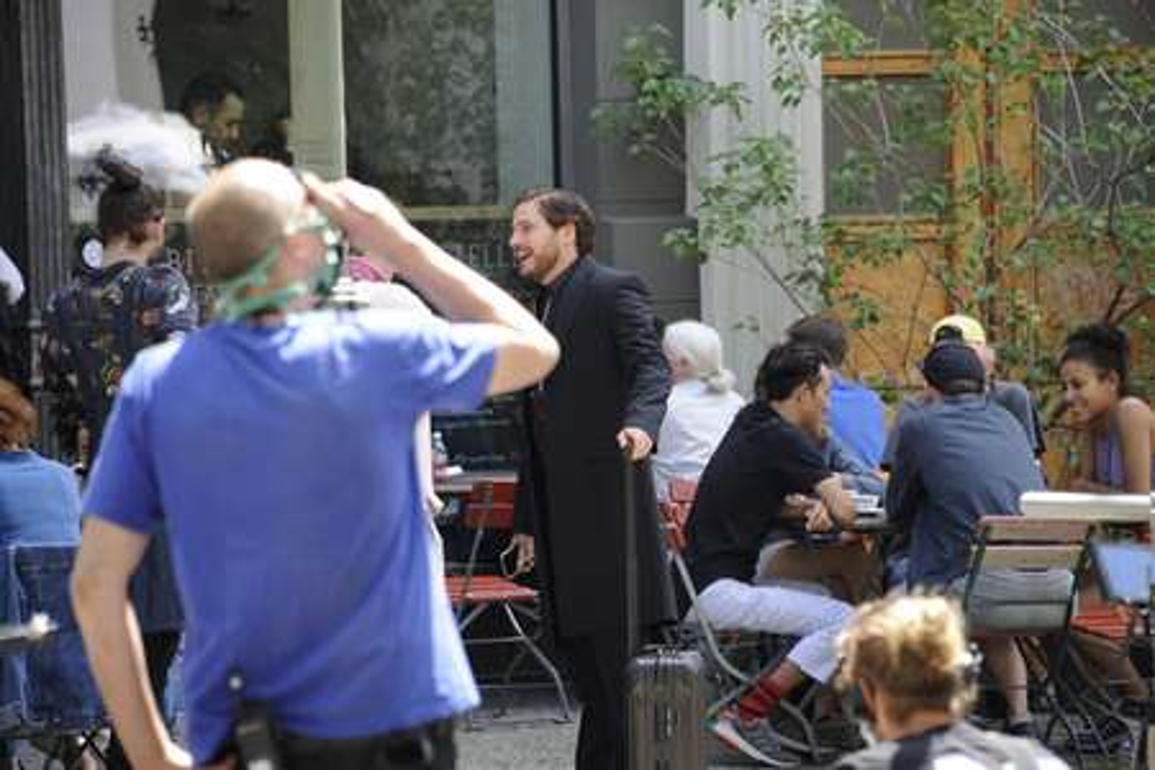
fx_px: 9624
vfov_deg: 4.6
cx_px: 578
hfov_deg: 6.9
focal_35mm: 300
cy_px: 385
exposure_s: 1/200
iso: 500
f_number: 7.1
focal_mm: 300
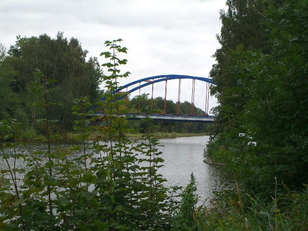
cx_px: 154
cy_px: 116
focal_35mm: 114
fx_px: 1014
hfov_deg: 17.3
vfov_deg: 13.0
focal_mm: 23.7
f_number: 5.1
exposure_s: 1/250
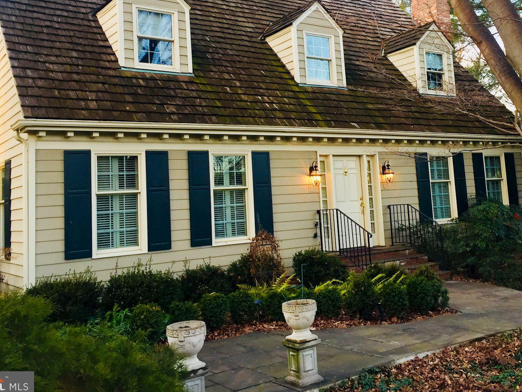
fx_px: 588
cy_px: 136
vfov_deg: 36.5
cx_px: 299
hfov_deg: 47.7
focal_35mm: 39
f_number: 2.2
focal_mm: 4.15
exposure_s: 1/120
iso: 64
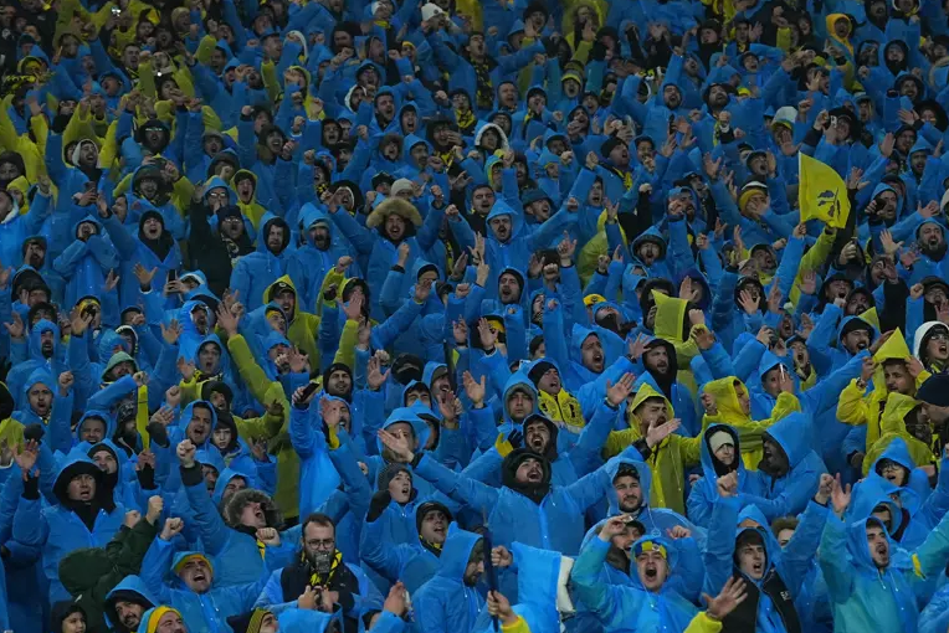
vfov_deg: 7.2
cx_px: 559
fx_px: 5037
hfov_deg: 10.8
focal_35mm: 191
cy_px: 341
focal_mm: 105
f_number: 3.2
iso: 2500
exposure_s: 1/800
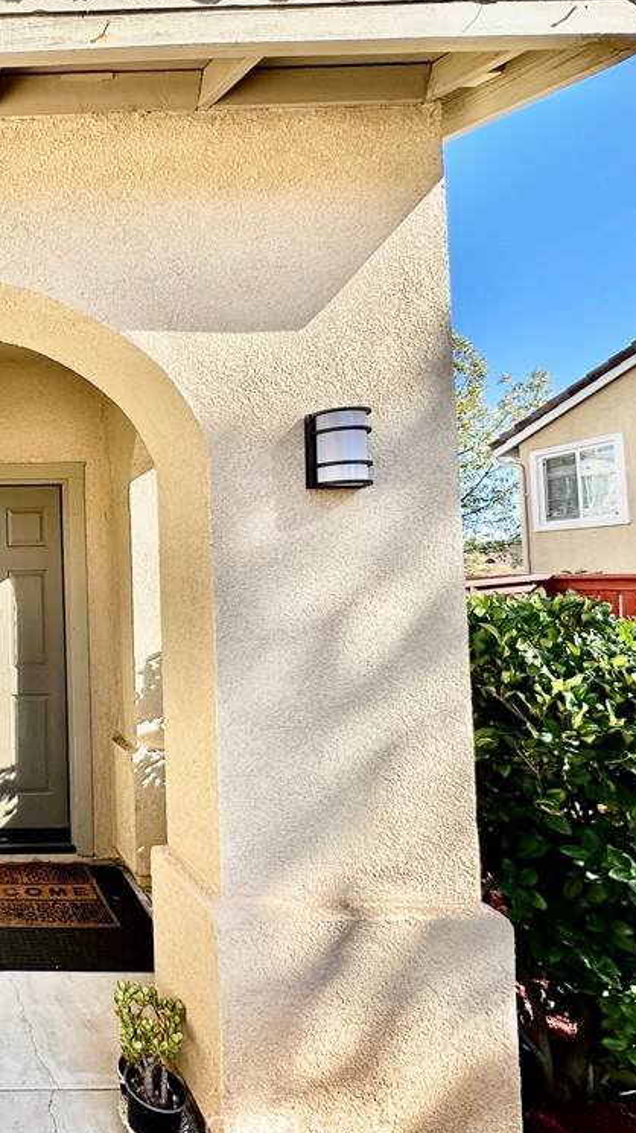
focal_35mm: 21
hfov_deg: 40.5
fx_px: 630
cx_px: -97
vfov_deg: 83.9
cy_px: 566
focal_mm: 2.22
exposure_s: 1/774
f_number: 2.2
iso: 40
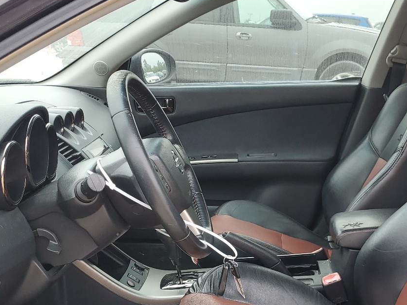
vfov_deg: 28.4
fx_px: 588
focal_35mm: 50
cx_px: 257
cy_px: 247
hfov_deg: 37.9
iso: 53
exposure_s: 1/120
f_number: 1.5
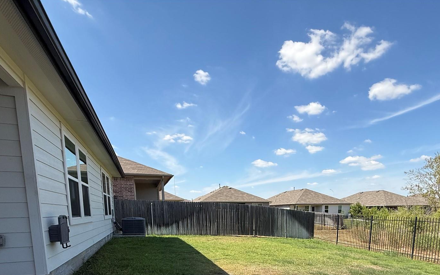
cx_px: 256
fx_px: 264
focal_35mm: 22
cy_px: 243
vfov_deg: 49.5
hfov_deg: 79.0
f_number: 2.2
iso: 50
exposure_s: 1/1795
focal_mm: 2.22
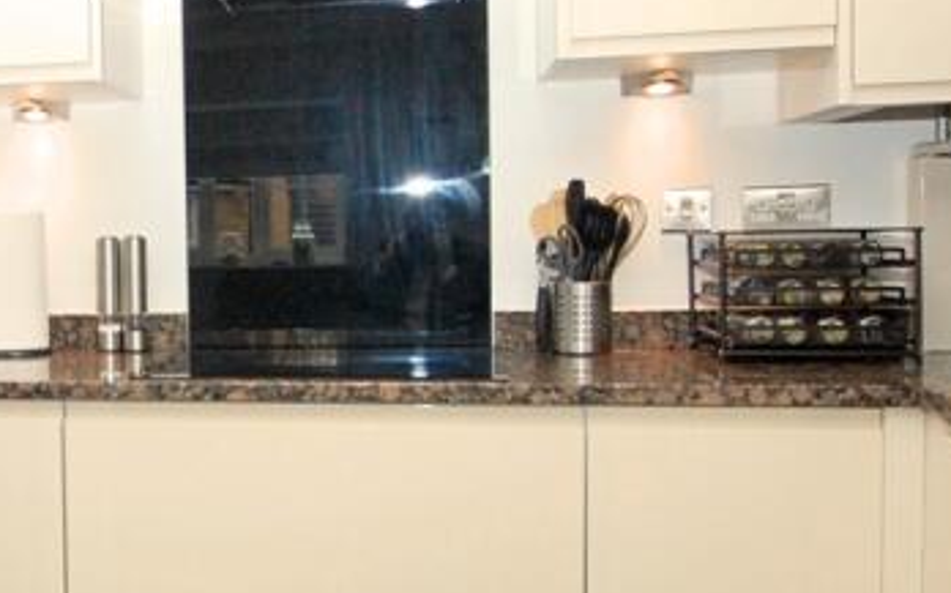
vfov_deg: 28.5
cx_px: 74
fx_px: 1166
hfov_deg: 40.6
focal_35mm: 45
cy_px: 299
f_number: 5
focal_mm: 10
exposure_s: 1/100
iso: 800
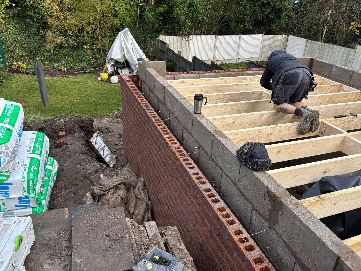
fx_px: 302
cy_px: 132
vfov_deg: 48.2
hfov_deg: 61.5
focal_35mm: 29
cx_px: 199
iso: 50
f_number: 1.6
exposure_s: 1/312
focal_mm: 5.96
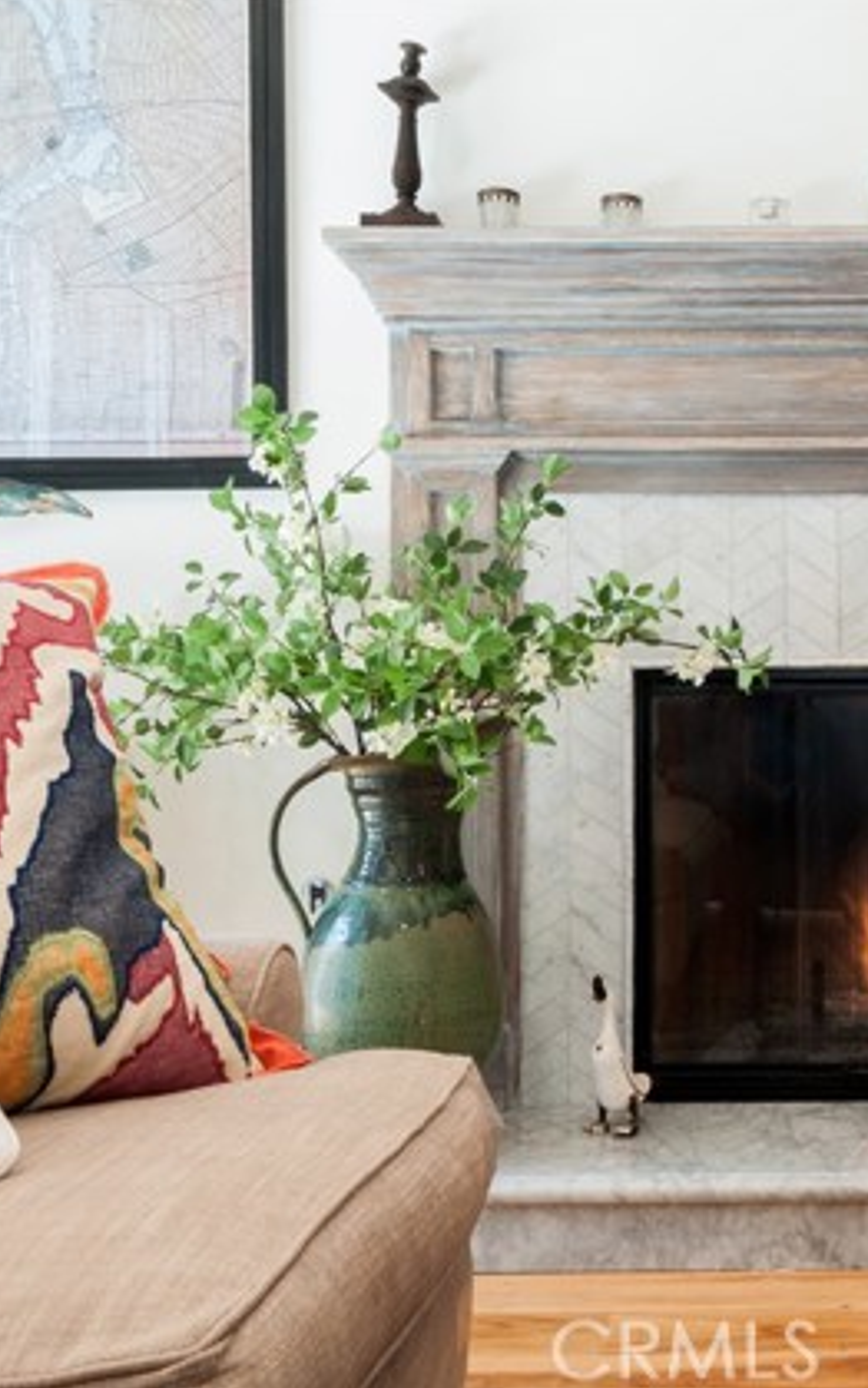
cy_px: 694
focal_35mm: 42
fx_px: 1589
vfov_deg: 47.2
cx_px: 795
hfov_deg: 29.2
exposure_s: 2.5
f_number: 16
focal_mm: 18
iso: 200
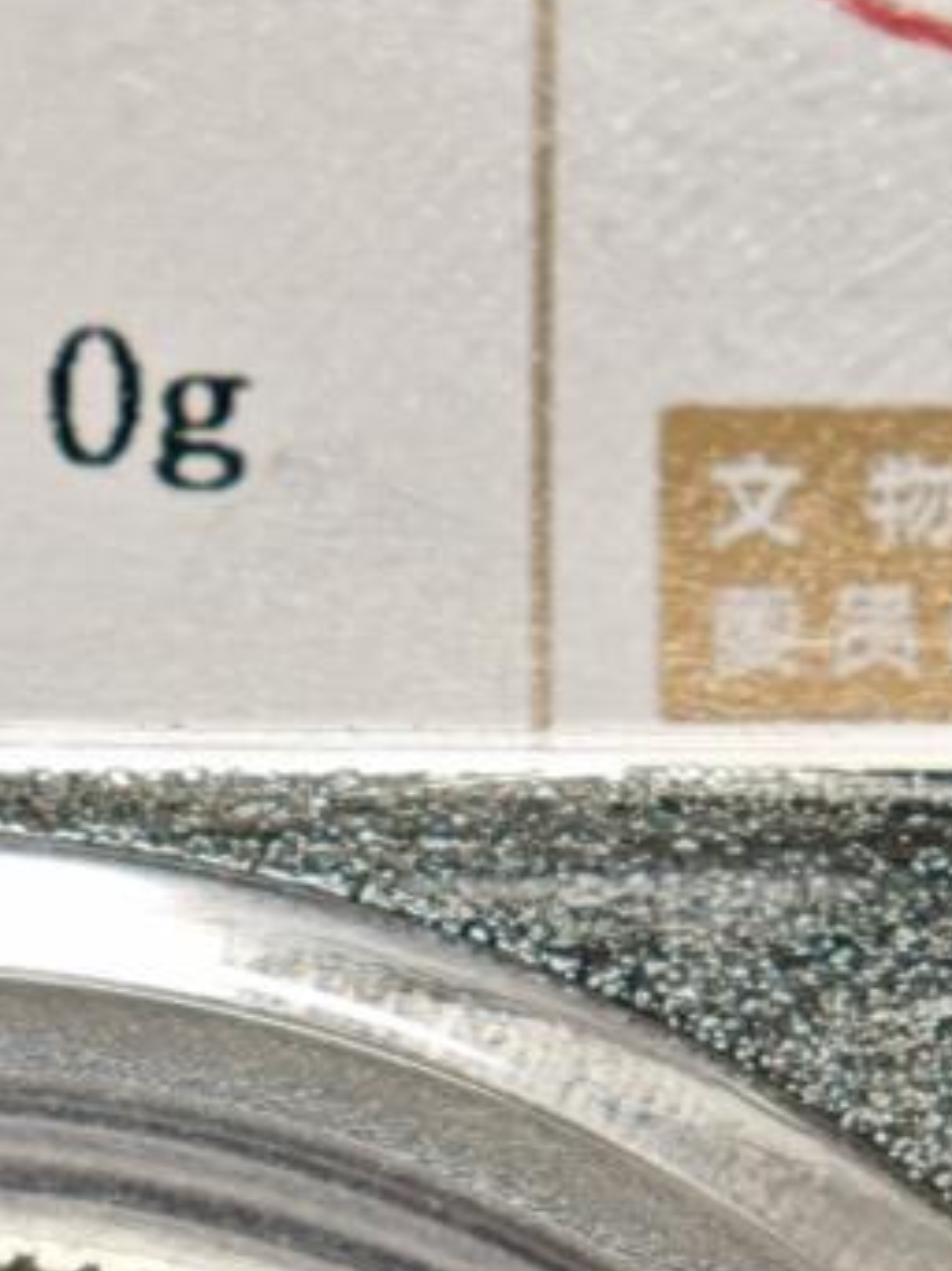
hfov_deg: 4.7
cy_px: 1988
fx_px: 11602
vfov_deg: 6.2
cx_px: -231
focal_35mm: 316
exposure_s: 1/103
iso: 250
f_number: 2
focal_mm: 9
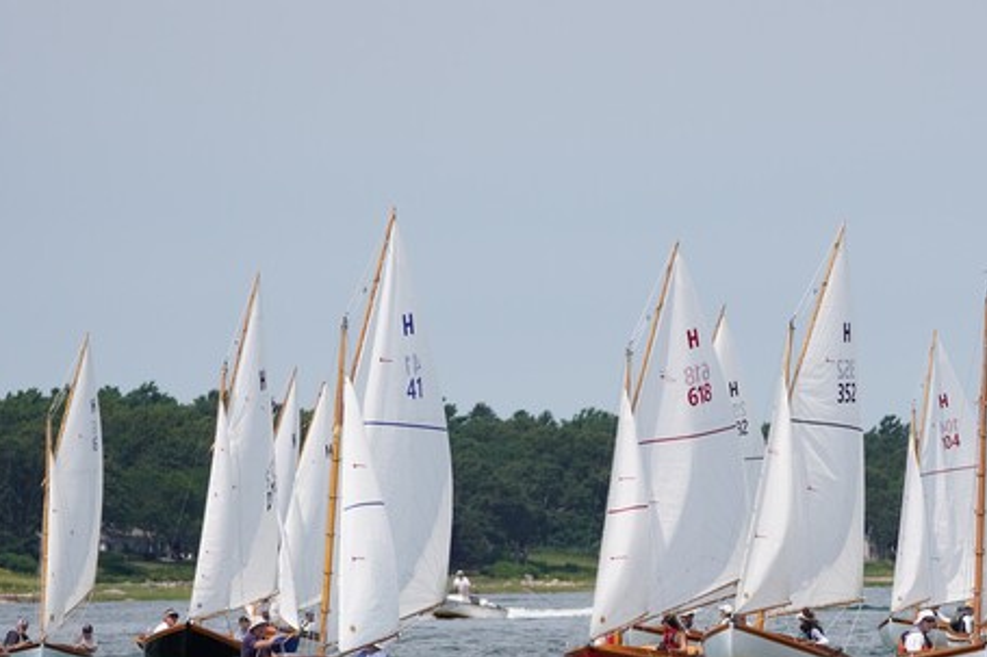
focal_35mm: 396
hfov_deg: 5.2
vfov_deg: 3.5
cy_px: 456
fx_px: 10852
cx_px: 712
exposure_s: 1/1250
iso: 160
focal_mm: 150
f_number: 5
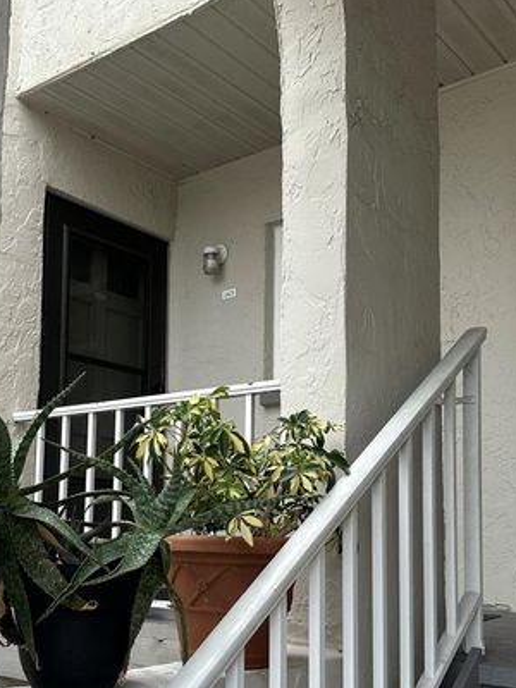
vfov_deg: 46.4
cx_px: 186
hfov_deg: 35.7
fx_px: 795
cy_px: 426
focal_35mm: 40
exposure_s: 1/1241
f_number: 1.78
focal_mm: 6.86
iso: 80
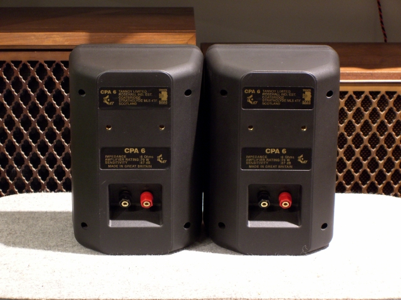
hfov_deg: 17.3
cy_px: 150
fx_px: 1321
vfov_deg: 13.0
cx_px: 200
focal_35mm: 114
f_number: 5.1
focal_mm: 23.7
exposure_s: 1/5
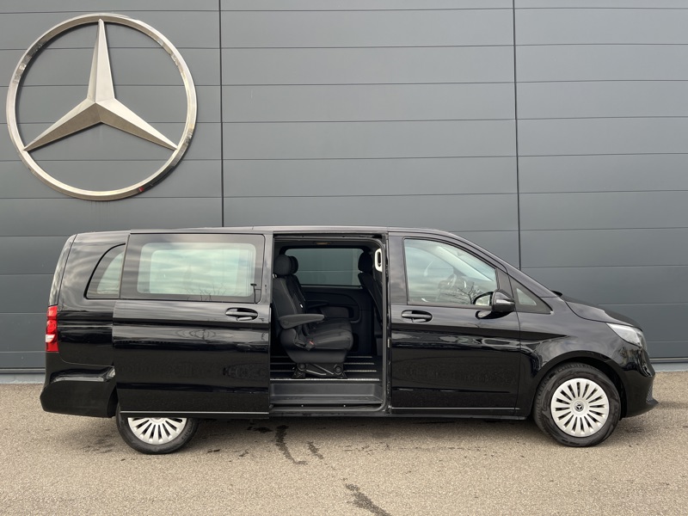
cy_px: 258
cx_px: 344
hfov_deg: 67.3
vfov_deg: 53.1
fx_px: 517
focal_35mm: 26
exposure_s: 1/274
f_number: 1.6
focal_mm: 5.1
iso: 40
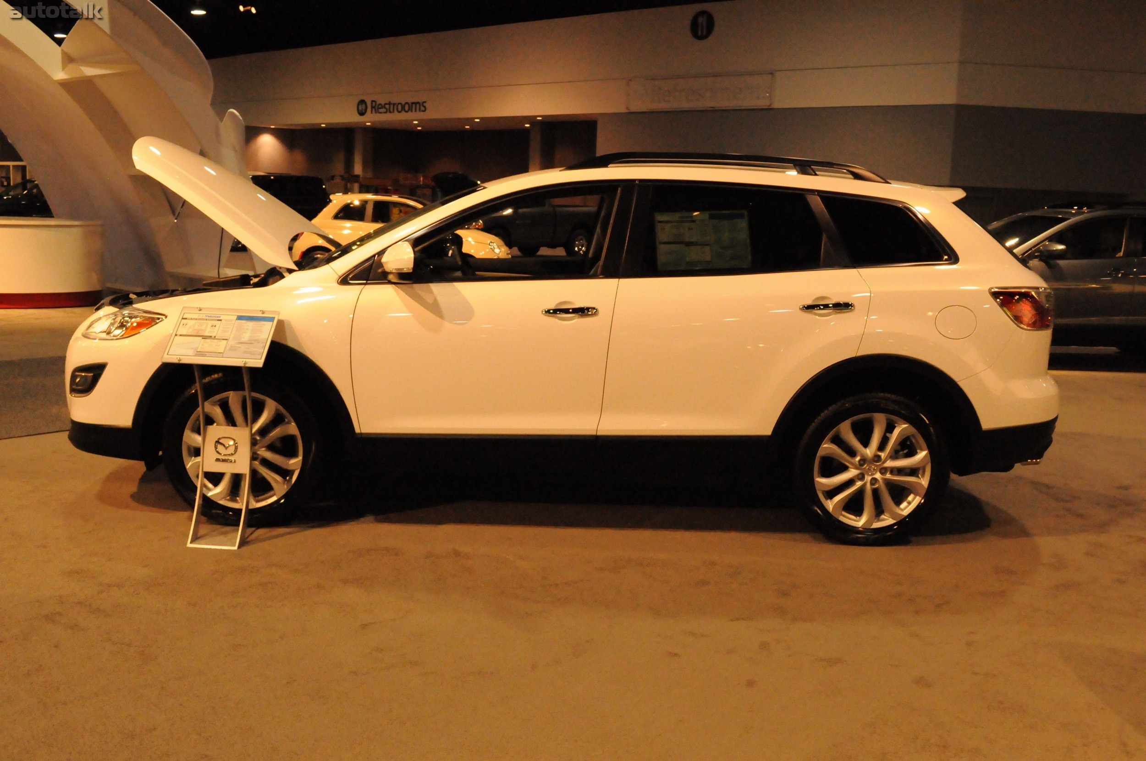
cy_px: 380
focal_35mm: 36
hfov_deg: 53.2
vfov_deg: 36.8
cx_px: 573
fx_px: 1145
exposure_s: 1/160
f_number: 9
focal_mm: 24
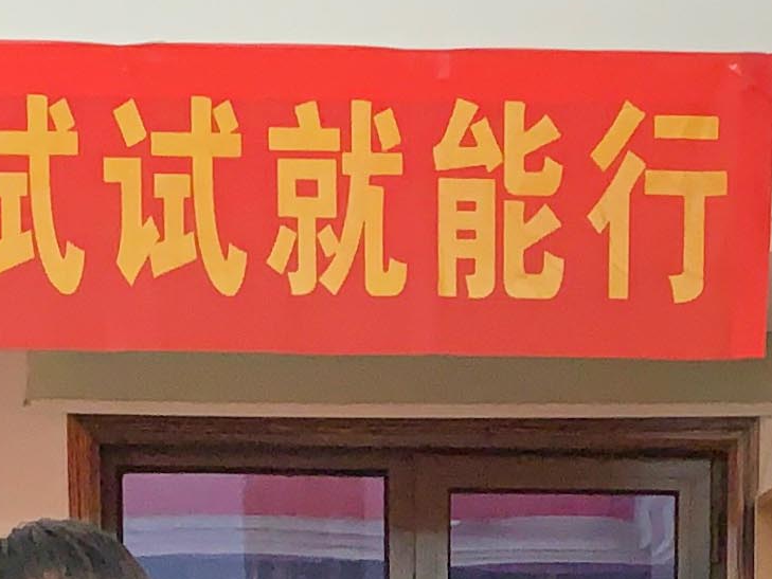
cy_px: 1216
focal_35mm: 142
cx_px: 574
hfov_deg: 13.8
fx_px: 3167
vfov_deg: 9.6
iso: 250
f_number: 1.8
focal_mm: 4.25
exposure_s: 1/50
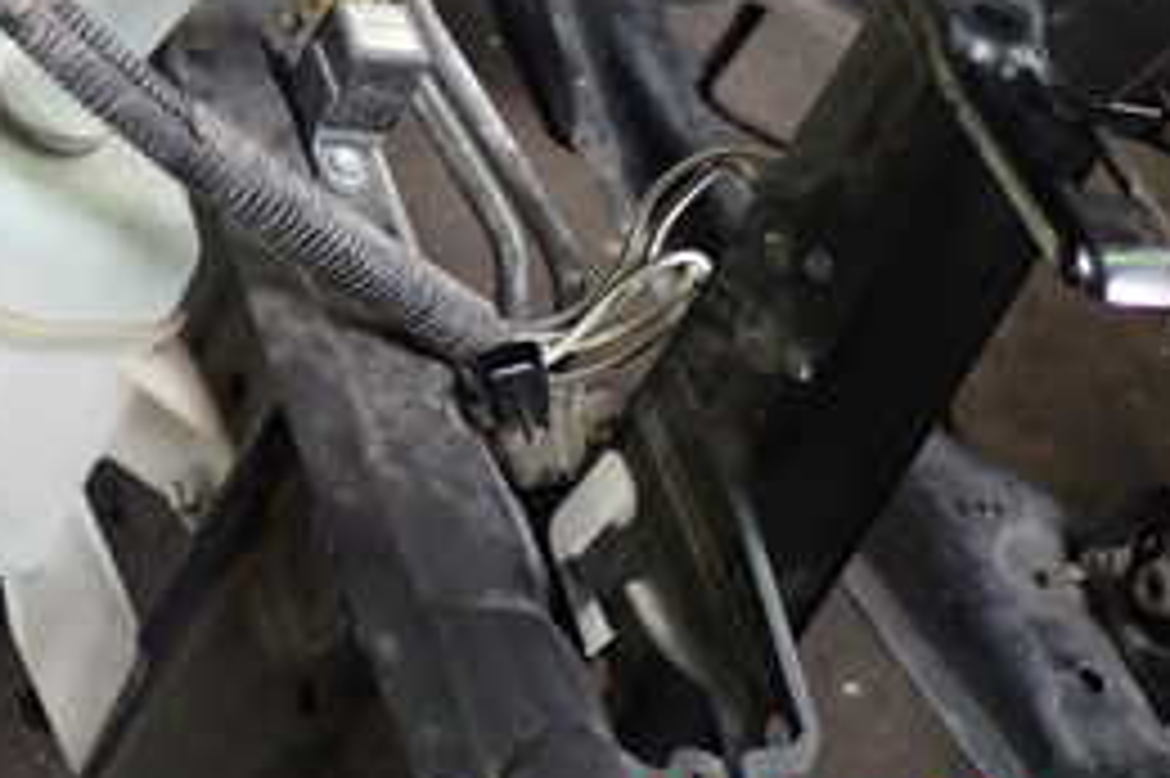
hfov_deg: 27.8
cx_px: 315
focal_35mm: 72
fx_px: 2338
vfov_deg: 18.1
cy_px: -126
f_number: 2.3
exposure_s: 1/30
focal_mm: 5.4
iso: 400
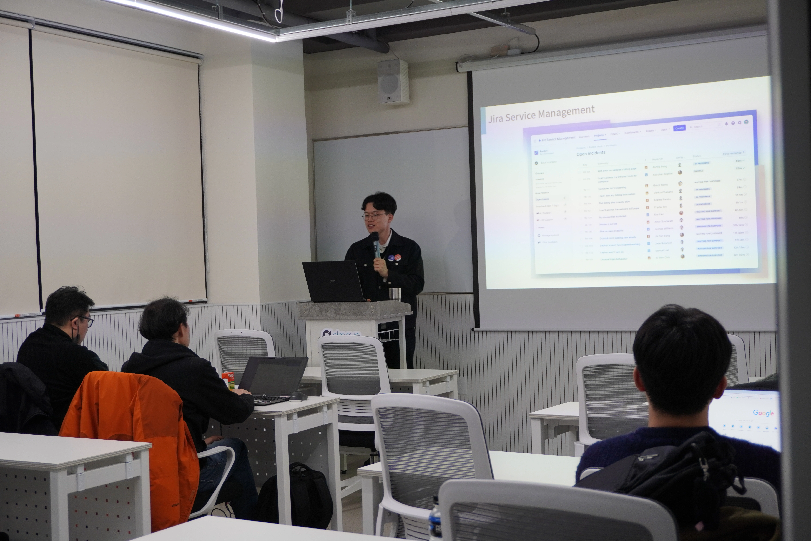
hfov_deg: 40.0
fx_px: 1115
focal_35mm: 50
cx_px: 406
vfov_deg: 27.3
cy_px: 270
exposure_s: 1/50
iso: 400
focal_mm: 33
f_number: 5
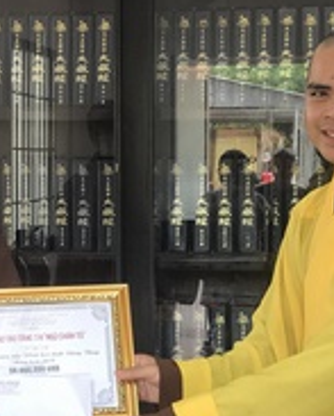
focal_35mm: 97
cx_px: 114
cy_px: 234
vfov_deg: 19.7
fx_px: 1196
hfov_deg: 15.9
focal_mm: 3.99
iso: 32
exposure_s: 1/50
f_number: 1.8
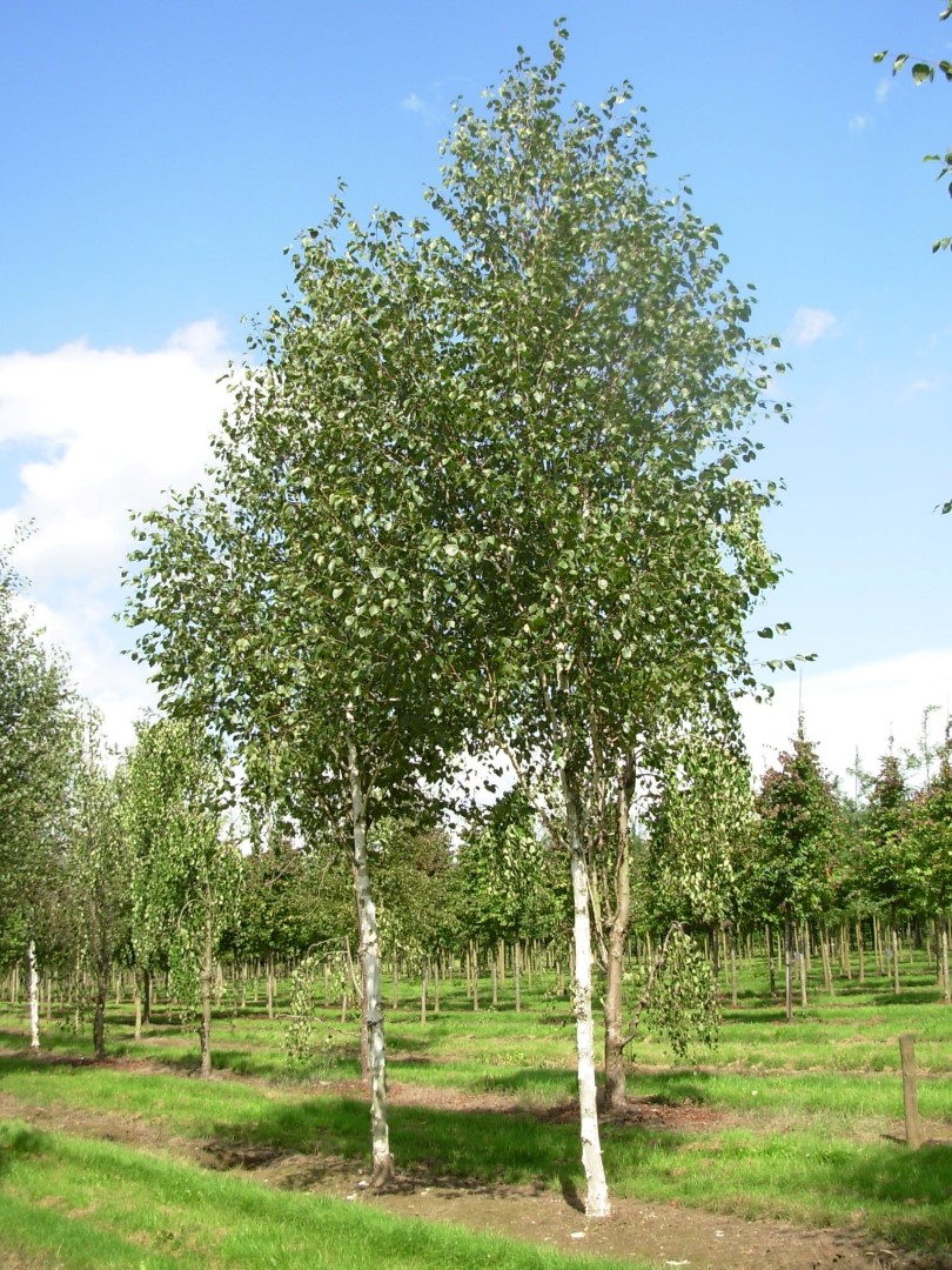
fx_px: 1393
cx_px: 476
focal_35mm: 38
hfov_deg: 37.7
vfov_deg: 49.0
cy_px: 635
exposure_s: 1/627
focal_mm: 6.3
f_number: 2.9
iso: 50
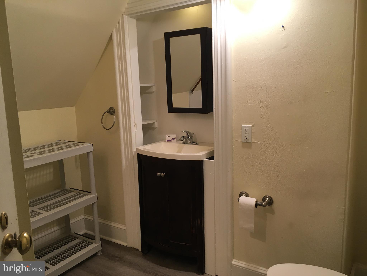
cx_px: 184
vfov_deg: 48.2
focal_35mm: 29
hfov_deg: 61.7
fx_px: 307
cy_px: 138
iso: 50
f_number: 2.2
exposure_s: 1/30
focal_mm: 4.15
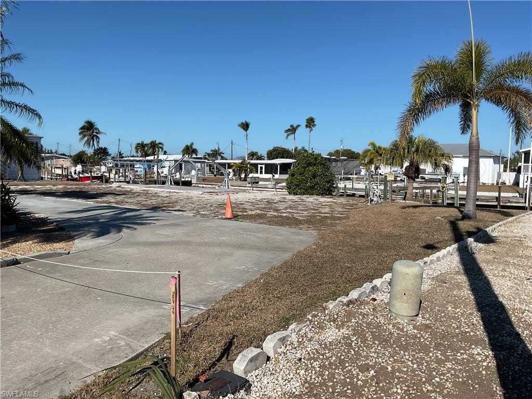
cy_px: 200
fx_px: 446
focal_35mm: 29
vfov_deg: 48.2
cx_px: 266
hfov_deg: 61.7
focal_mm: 3
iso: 16
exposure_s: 1/3788
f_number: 1.8
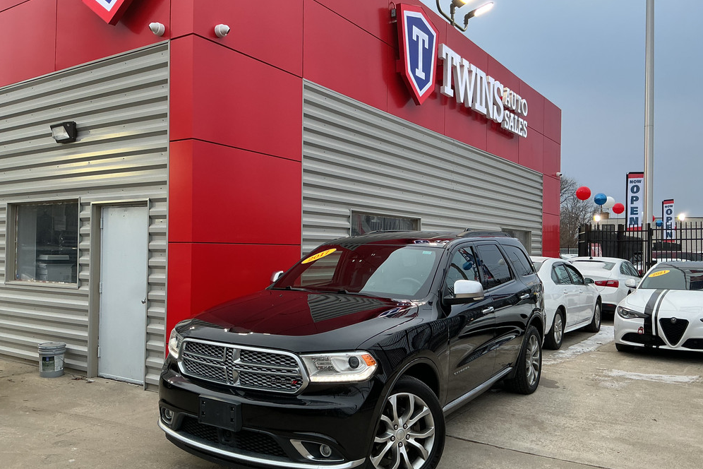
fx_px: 605
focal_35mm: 31
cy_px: 244
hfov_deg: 60.3
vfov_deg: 42.3
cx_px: 348
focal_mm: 3
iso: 32
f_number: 1.8
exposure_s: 1/120
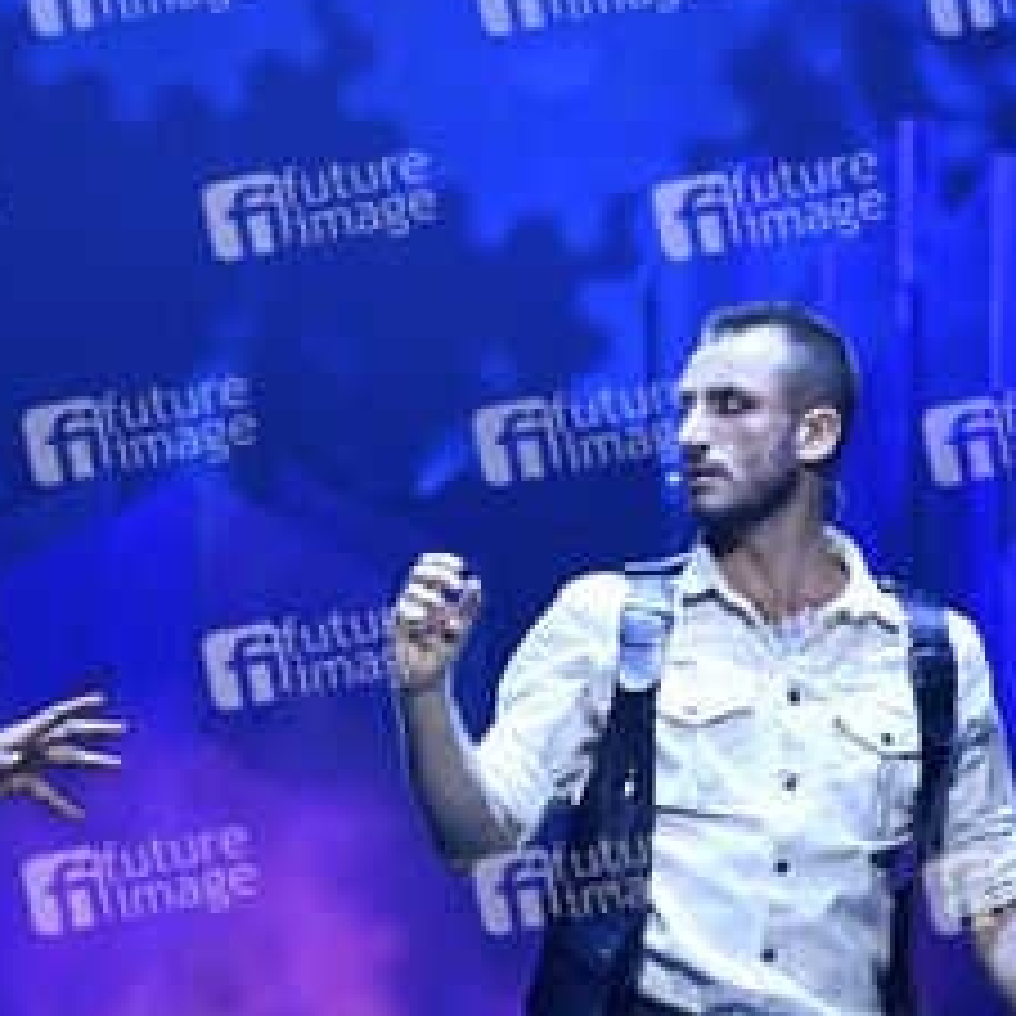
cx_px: 200
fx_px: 10692
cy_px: 544
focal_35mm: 322
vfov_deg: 5.4
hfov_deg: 5.4
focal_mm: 190
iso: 5000
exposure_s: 1/160
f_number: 5.6
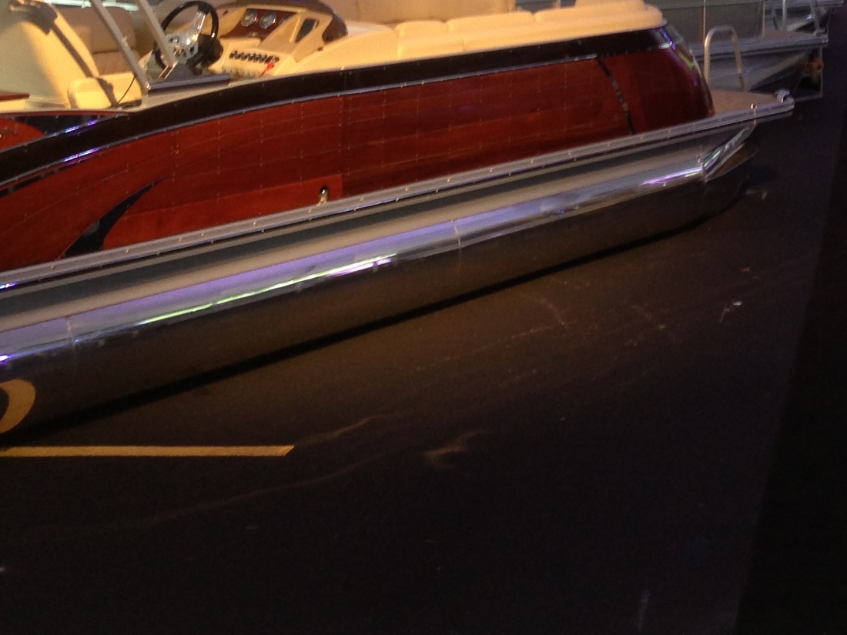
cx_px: 926
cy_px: -101
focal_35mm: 80
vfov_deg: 17.7
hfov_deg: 23.0
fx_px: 1957
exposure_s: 1/20
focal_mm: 4.13
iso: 64
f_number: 2.4
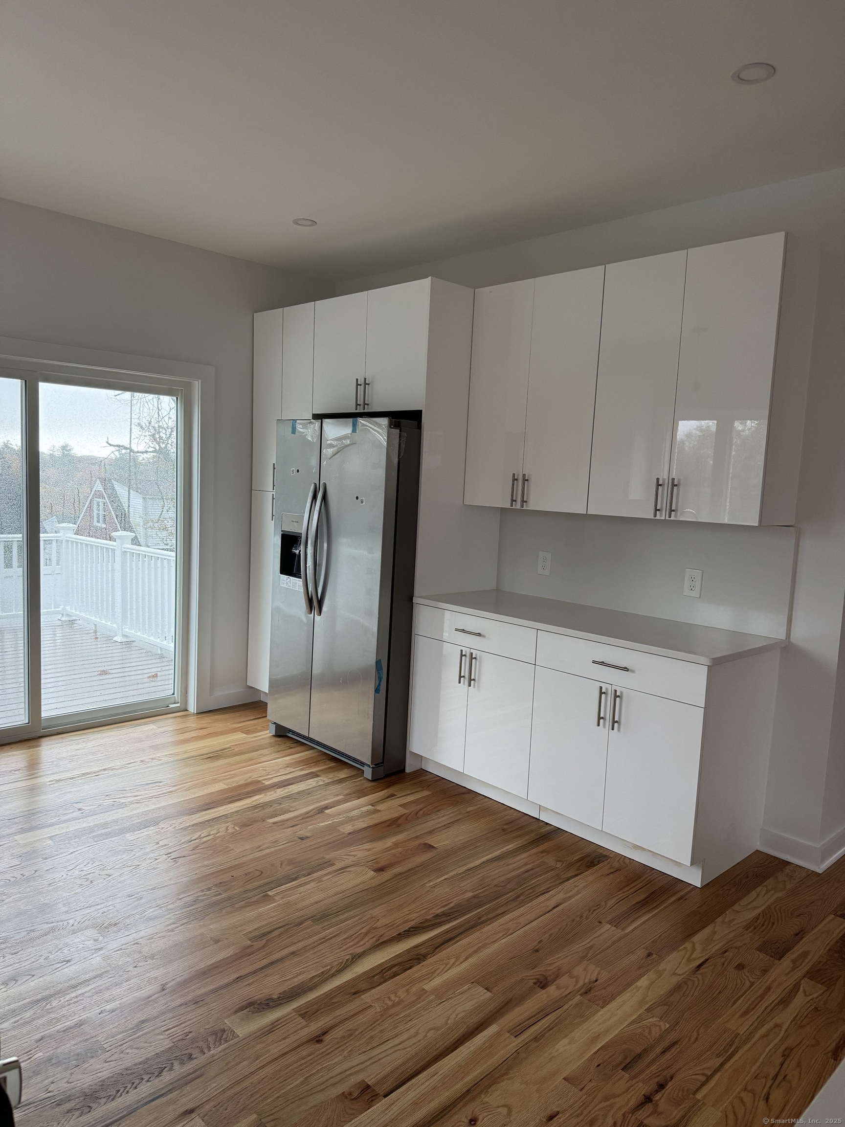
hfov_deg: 56.8
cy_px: 564
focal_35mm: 24
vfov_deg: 71.6
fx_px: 781
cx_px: 422
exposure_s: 1/98
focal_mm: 6.76
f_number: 1.78
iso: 200
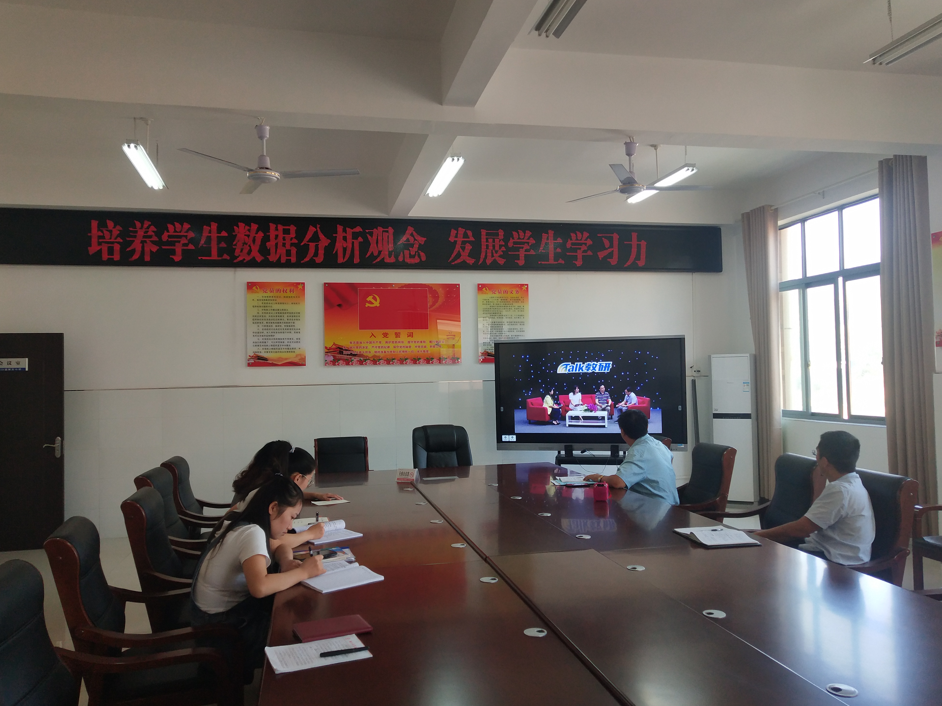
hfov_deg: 58.4
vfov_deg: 45.4
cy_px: 356
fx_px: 844
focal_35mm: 31
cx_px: 469
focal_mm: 3.95
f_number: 1.8
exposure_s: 1/100
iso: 120
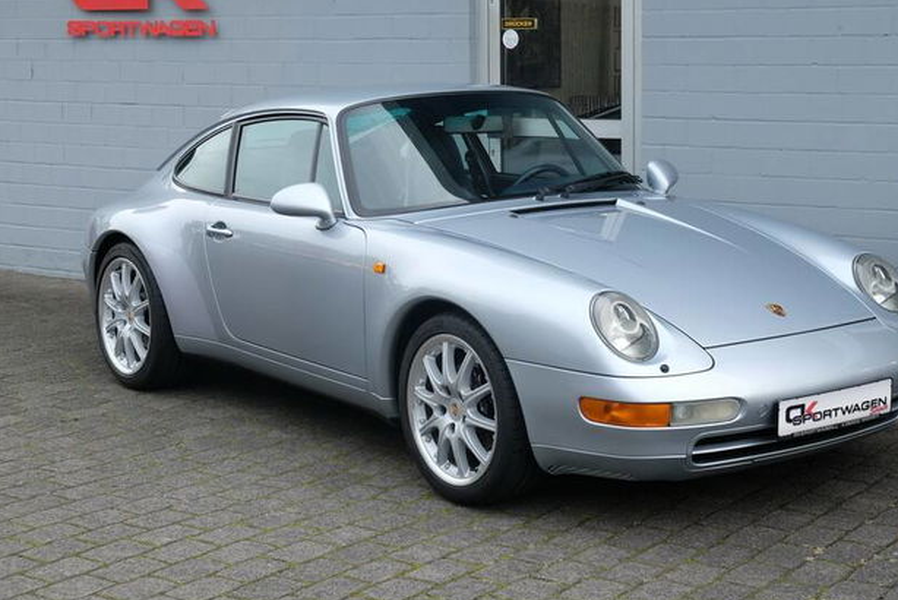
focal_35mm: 70
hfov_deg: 28.8
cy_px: 255
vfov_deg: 19.5
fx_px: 1747
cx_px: 513
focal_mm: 37.4
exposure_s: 1/150
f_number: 5
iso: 200
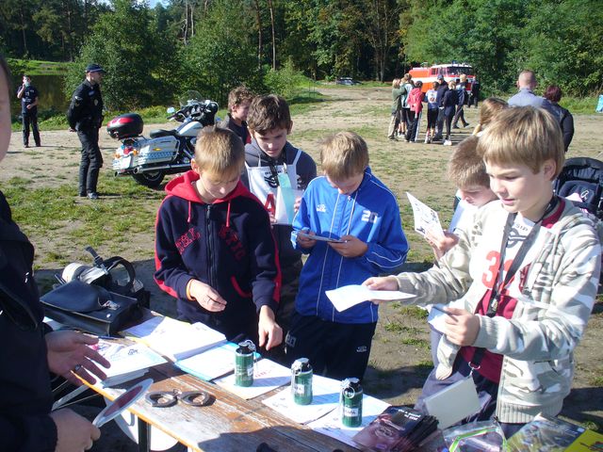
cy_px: 226
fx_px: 645
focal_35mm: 37
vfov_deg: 38.7
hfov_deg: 50.1
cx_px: 302
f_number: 5.6
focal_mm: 6.1
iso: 80
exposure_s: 1/200
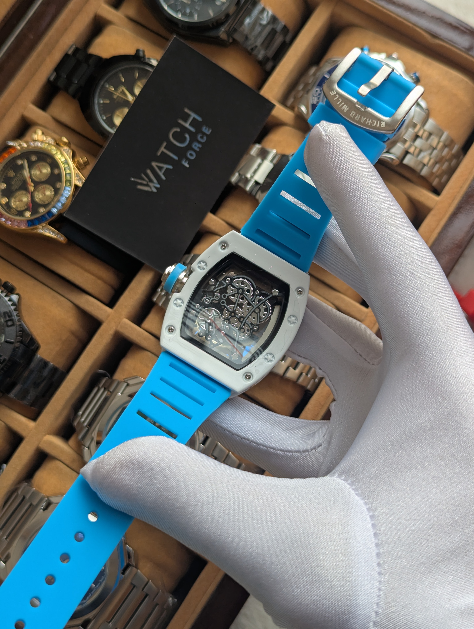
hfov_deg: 30.3
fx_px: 874
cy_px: 314
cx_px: 237
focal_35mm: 48
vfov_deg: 39.6
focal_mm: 6.81
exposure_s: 1/362
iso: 42
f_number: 1.85
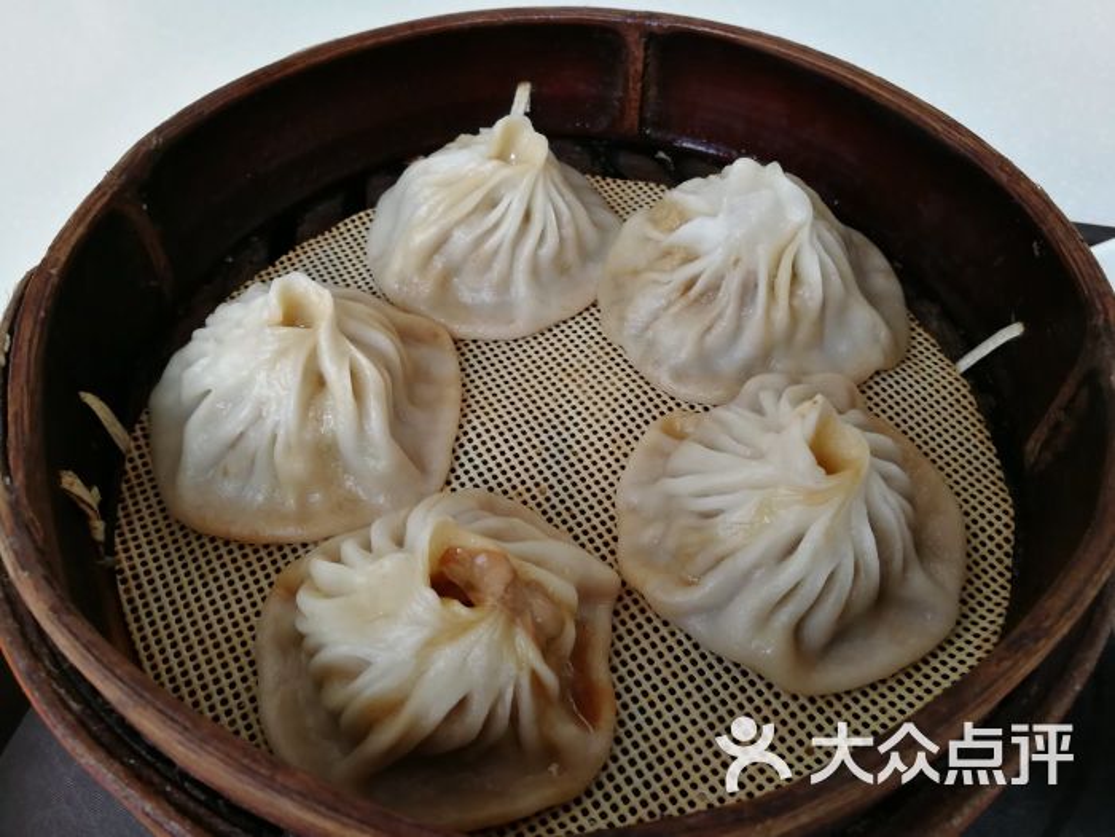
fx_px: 870
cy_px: 418
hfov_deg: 65.3
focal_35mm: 27
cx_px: 558
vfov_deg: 51.4
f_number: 2.2
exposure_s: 1/50
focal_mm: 3.84
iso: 200
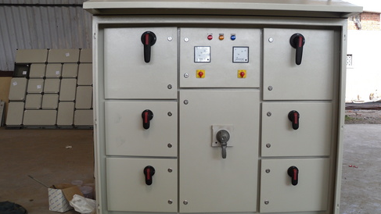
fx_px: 384
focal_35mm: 38
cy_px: 119
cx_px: 194
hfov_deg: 52.8
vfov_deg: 31.2
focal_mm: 6
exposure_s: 1/158
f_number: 2.8
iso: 80
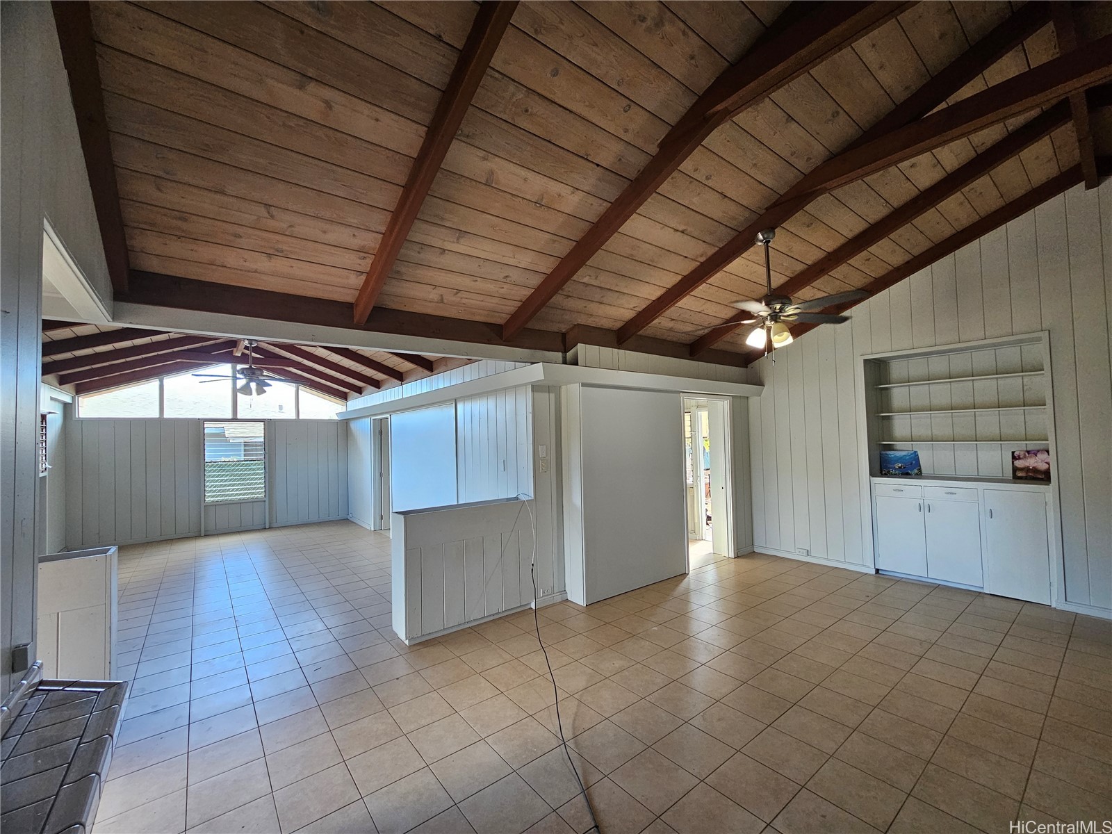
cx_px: 556
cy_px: 417
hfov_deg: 106.2
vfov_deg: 89.9
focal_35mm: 13
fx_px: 418
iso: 200
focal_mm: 2.2
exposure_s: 1/60
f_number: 2.2
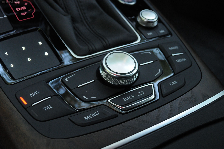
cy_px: 74
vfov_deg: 28.0
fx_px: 298
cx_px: 112
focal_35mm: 48
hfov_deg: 41.2
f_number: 5.6
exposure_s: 1/60
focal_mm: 32
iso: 2000
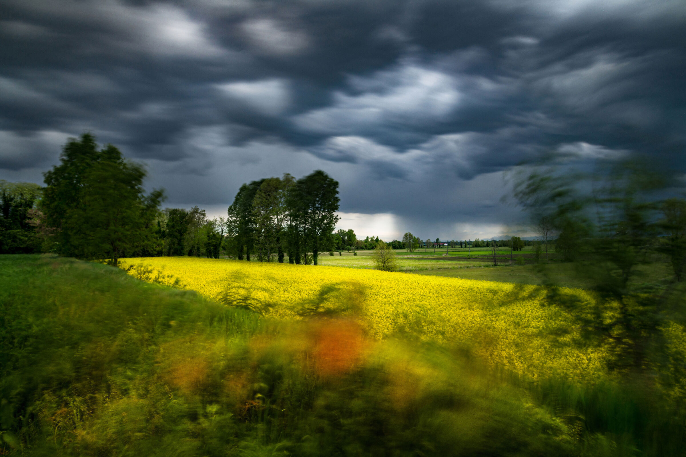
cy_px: 228
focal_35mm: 18
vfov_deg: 67.3
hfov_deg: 90.0
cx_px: 343
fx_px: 343
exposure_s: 30
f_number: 22
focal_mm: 18
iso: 100
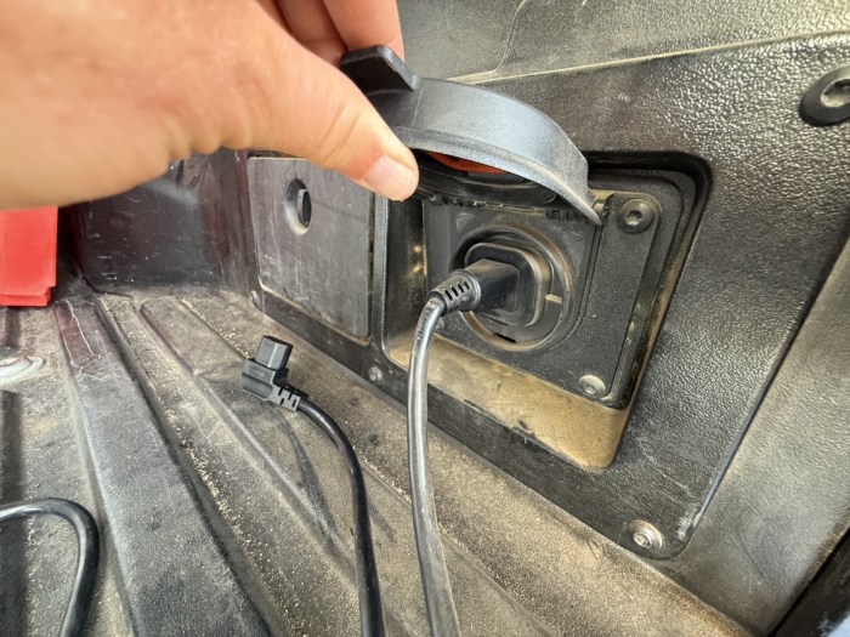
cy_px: 318
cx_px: 425
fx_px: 344
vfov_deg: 85.7
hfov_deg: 102.1
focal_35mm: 14
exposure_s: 1/60
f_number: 2.2
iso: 500
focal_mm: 2.22
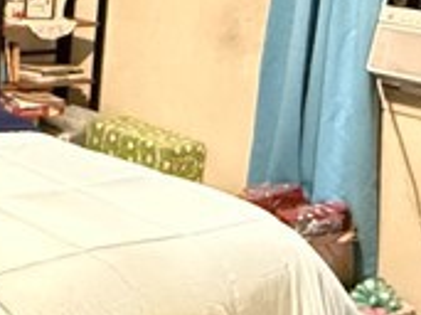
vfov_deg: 17.1
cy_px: -15
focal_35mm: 84
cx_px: -37
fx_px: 1021
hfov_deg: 22.1
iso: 3200
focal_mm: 2.22
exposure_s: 1/15
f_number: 2.2
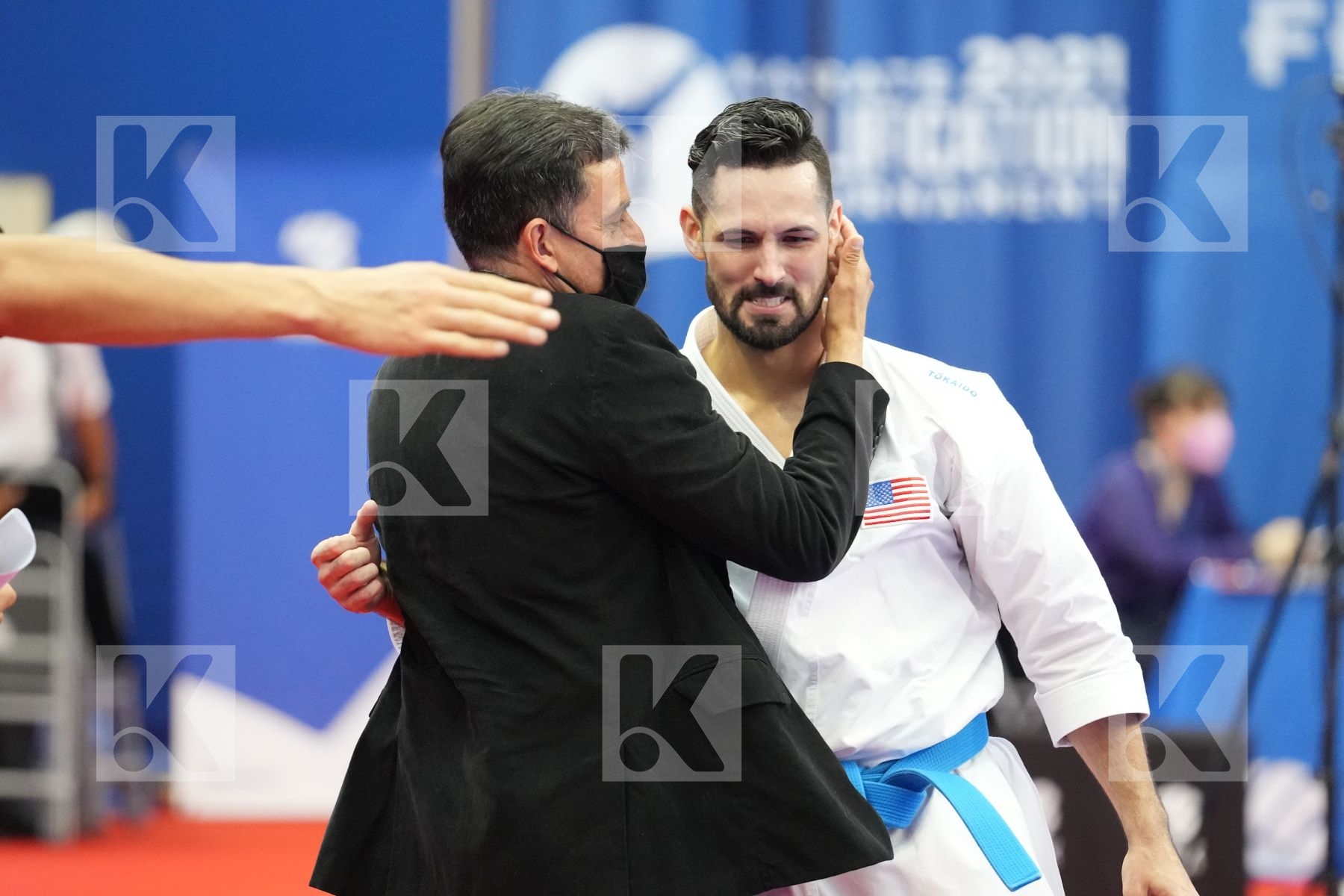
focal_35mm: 300
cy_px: 448
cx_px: 672
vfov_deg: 4.6
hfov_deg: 6.9
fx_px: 11199
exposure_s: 1/500
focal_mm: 200
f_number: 2.8
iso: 4000
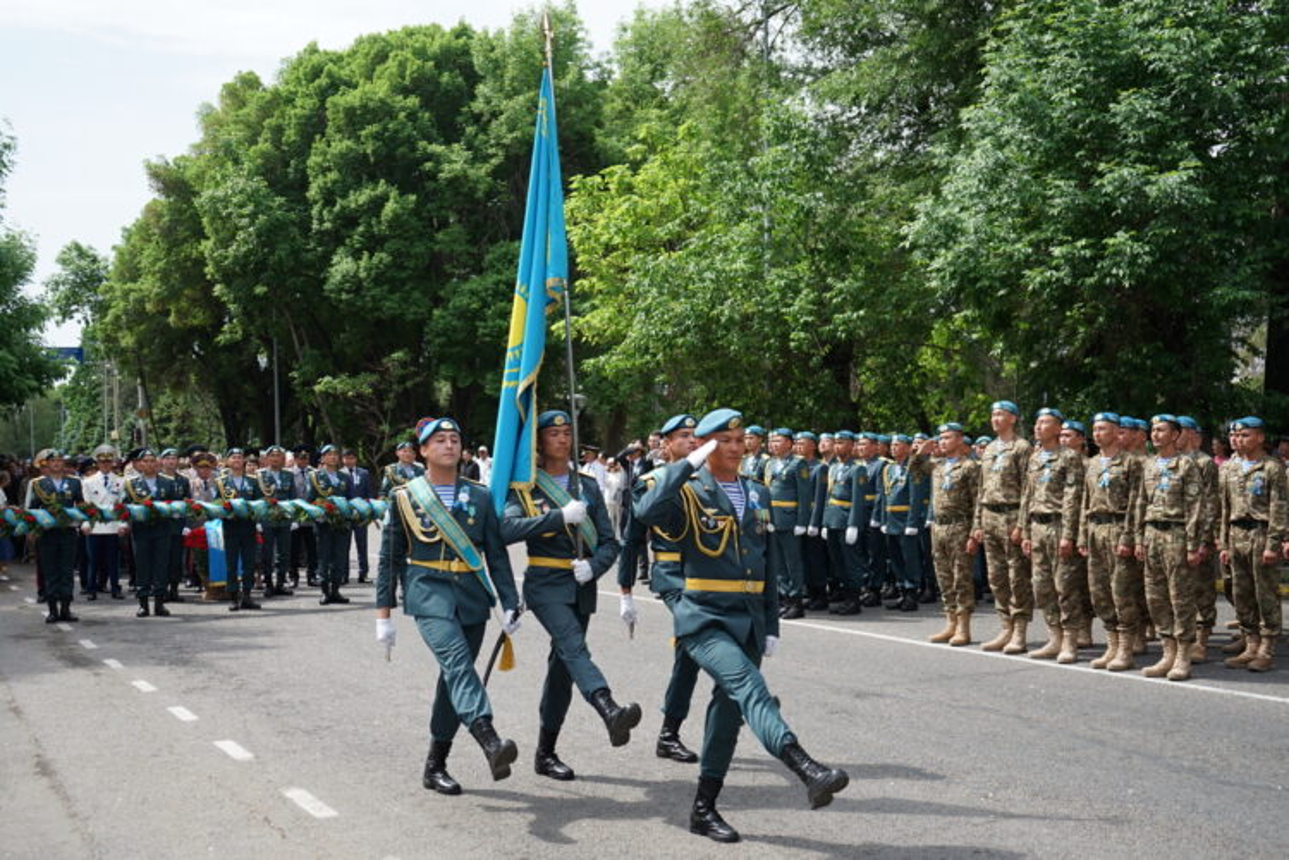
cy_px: 430
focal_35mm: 38
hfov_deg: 50.7
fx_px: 1361
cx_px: 644
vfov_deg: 35.1
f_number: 4.5
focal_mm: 38
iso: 500
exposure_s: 1/2000
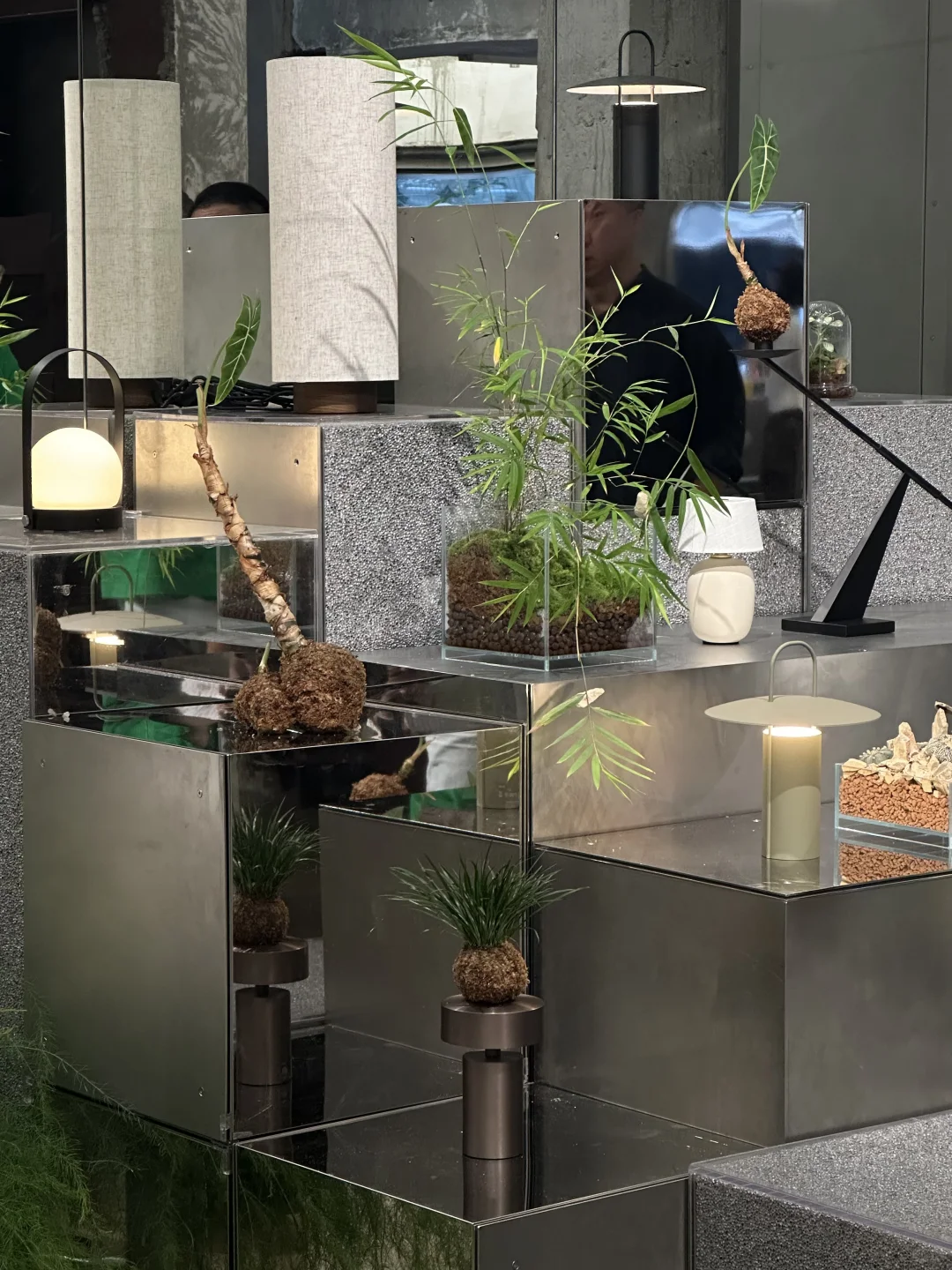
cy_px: 635
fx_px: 2824
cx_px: 476
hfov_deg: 19.1
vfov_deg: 25.3
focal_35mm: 77
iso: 200
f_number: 2.8
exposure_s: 1/50
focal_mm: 9
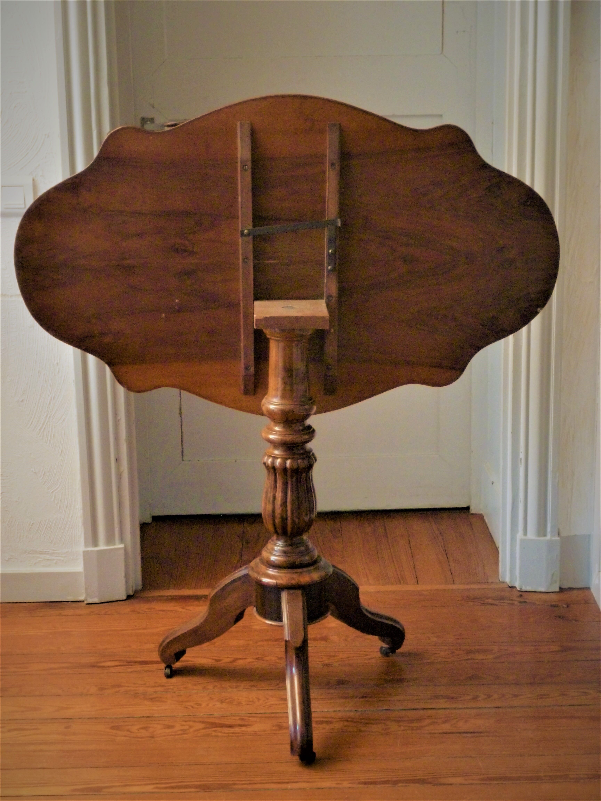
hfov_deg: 21.3
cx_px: 300
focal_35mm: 69
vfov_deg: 28.2
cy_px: 400
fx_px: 1597
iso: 640
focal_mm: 12.3
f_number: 4.6
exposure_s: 1/4
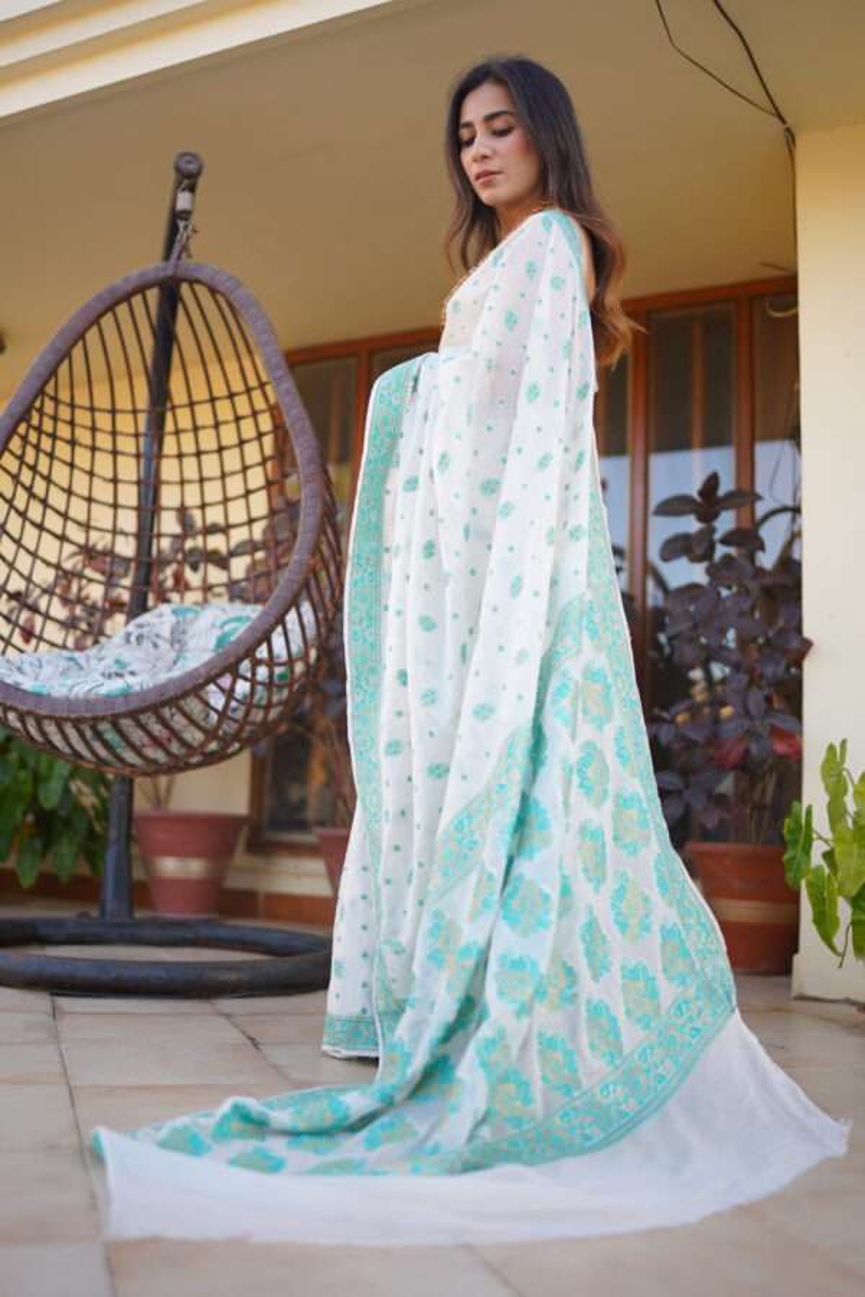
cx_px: 432
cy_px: 648
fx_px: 1261
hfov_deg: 37.9
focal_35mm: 35
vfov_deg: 54.4
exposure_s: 1/400
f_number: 1.4
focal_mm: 35
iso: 100
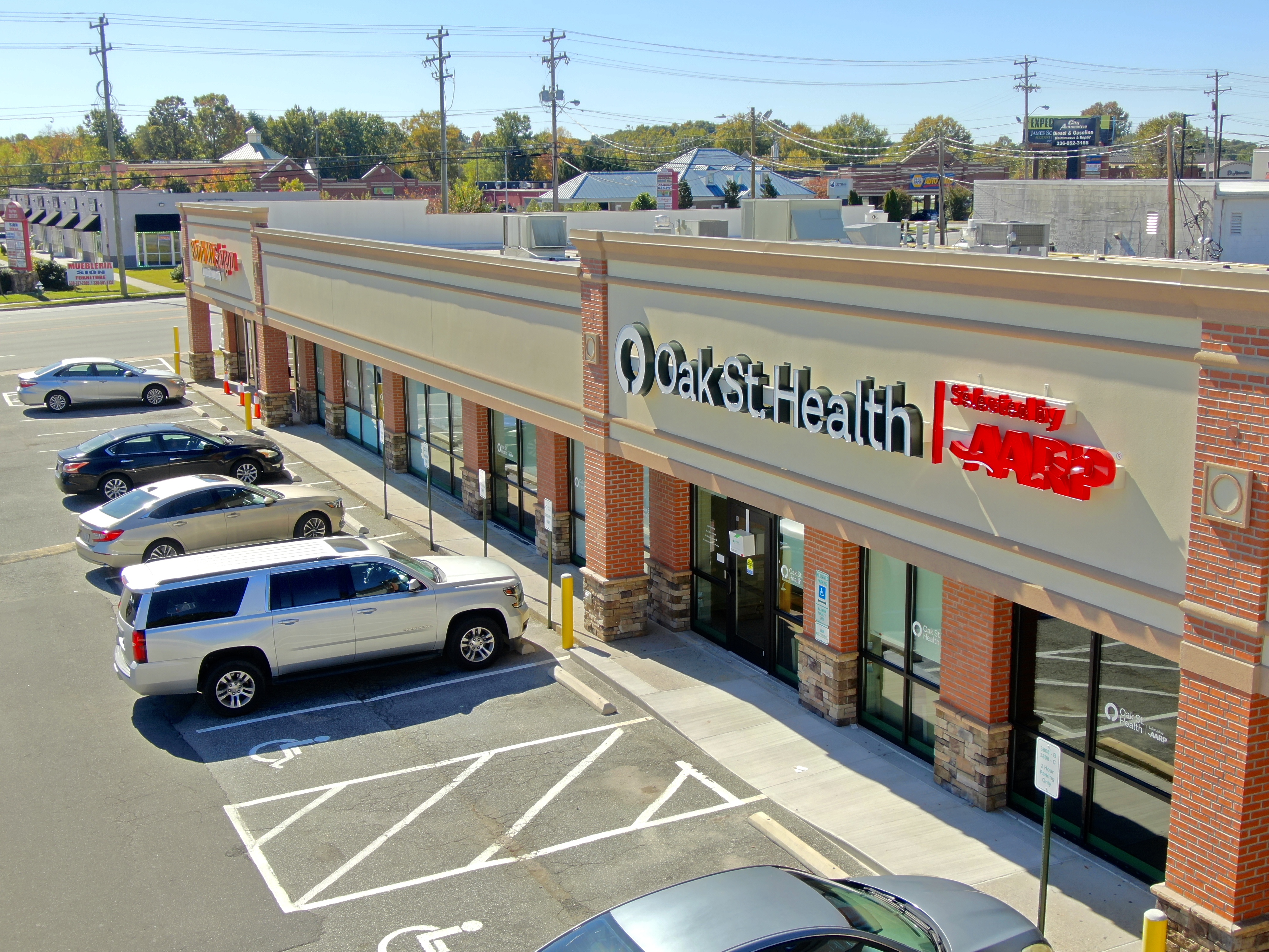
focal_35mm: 42
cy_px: 476
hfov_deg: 44.8
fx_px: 1540
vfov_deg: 34.3
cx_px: 634
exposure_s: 1/200
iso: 100
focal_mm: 7.23
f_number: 3.5
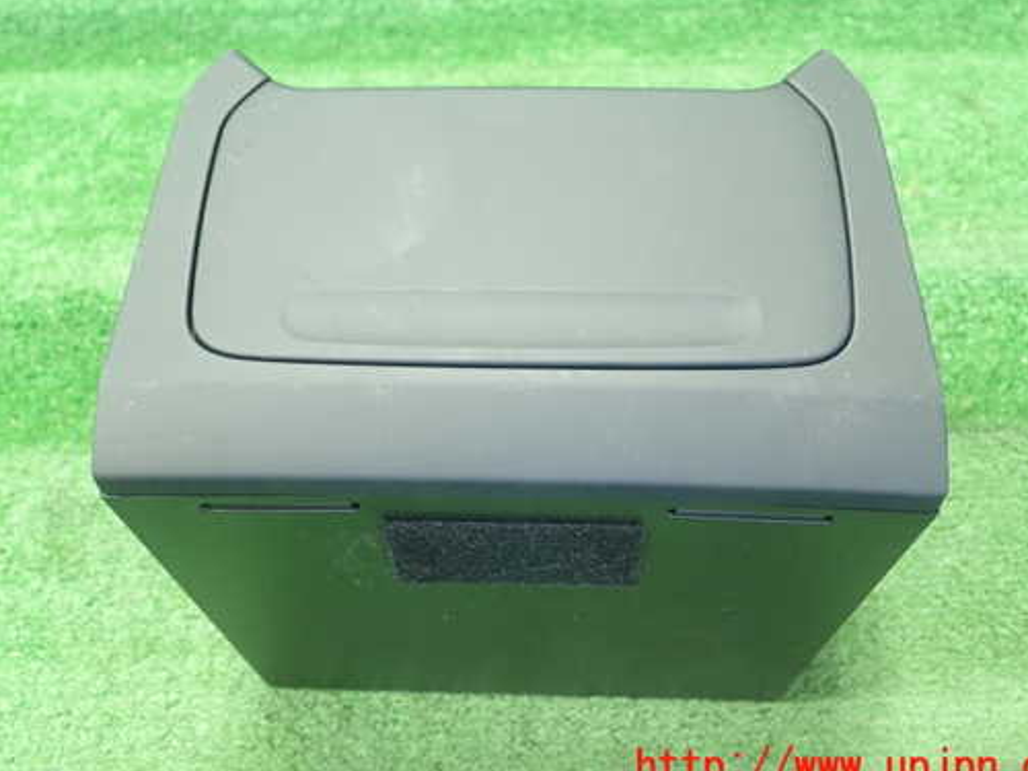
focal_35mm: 36
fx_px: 1069
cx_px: 483
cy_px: 331
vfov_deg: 39.6
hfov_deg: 51.3
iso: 800
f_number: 2.3
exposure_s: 1/100
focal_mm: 5.5
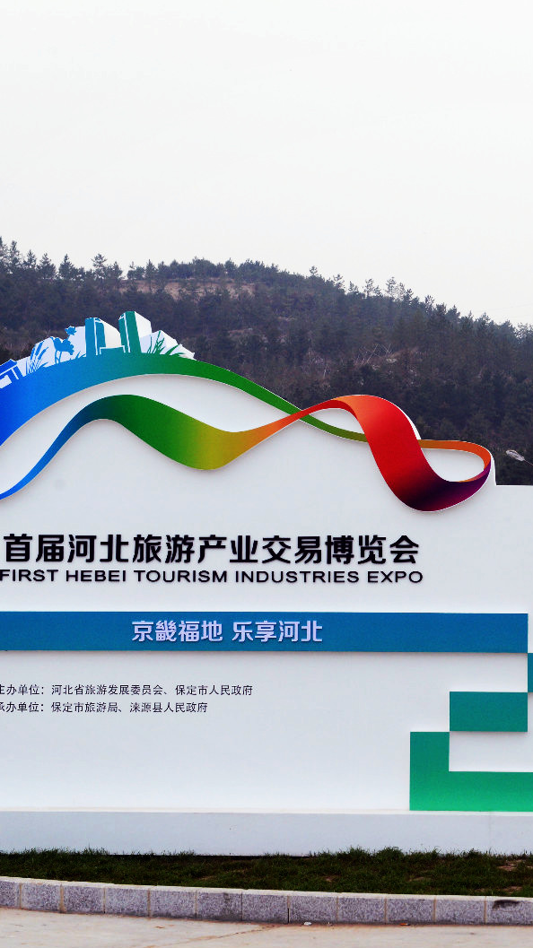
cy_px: 478
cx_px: 495
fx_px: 2313
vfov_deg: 23.2
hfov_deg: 13.0
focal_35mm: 92
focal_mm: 58
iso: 800
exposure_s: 1/400
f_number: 9
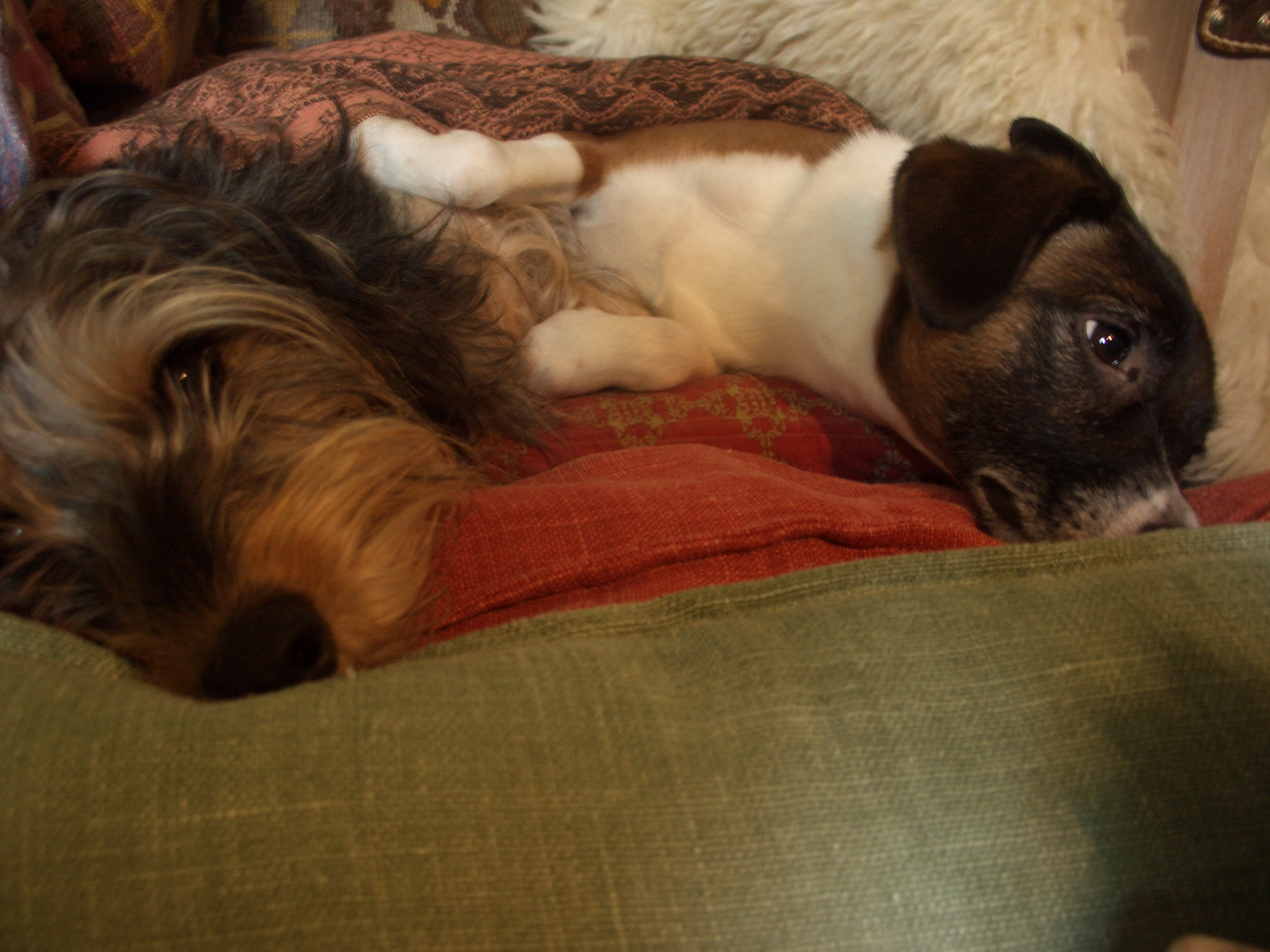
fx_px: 1284
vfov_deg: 40.7
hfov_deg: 52.6
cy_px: 452
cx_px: 600
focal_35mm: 35
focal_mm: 7.1
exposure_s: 1/8
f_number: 2.8
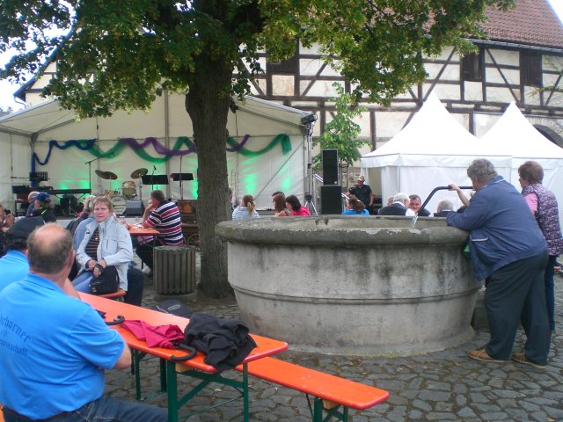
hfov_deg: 49.0
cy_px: 211
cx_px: 282
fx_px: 618
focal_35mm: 38
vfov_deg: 37.7
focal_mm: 6.3
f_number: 3.1
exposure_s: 1/125
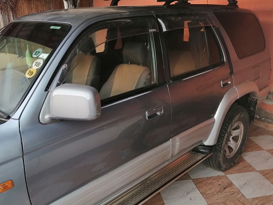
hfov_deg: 61.6
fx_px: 229
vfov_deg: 48.2
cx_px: 133
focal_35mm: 29
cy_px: 108
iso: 100
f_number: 1.8
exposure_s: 1/33.3
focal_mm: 3.62
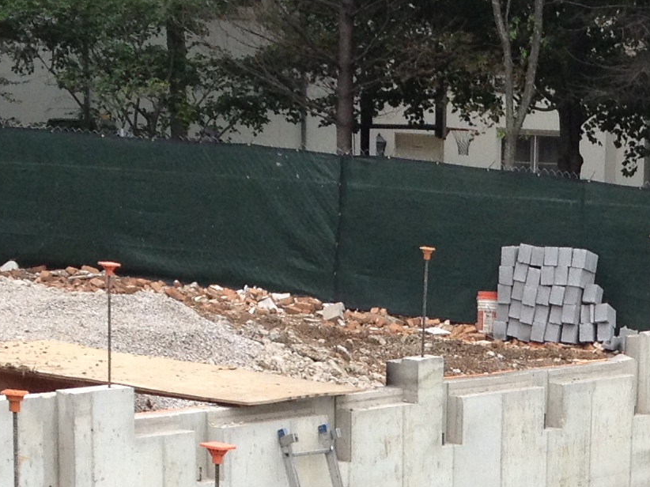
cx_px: 723
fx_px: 2609
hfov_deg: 13.9
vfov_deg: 10.3
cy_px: 735
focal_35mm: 139
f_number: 2.4
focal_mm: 4.28
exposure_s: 1/315
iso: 50
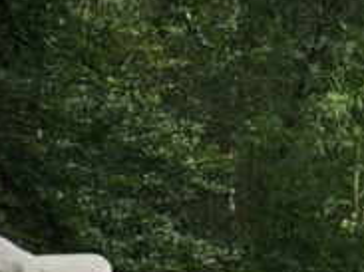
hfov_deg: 15.6
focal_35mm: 122
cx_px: 426
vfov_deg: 12.1
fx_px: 1282
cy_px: 32
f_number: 2.2
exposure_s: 1/986
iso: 25
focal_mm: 4.15
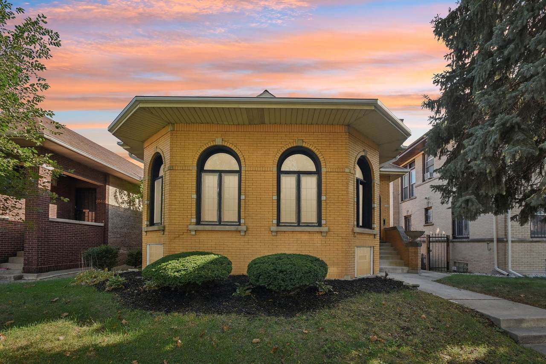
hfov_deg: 100.4
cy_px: 182
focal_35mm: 15
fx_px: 227
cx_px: 273
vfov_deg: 77.3
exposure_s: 1/160
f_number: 8
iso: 400
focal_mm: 10
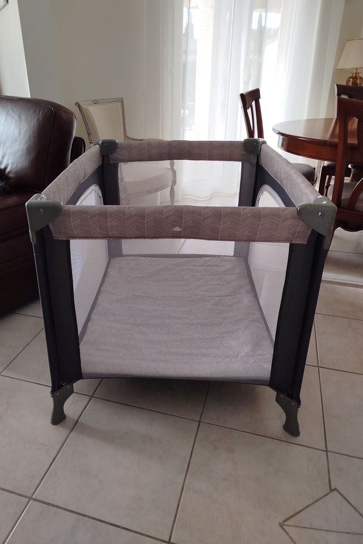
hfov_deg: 49.4
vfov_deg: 69.4
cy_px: 261
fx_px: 393
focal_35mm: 26
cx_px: 154
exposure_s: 1/100
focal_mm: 5.31
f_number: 1.7
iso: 100
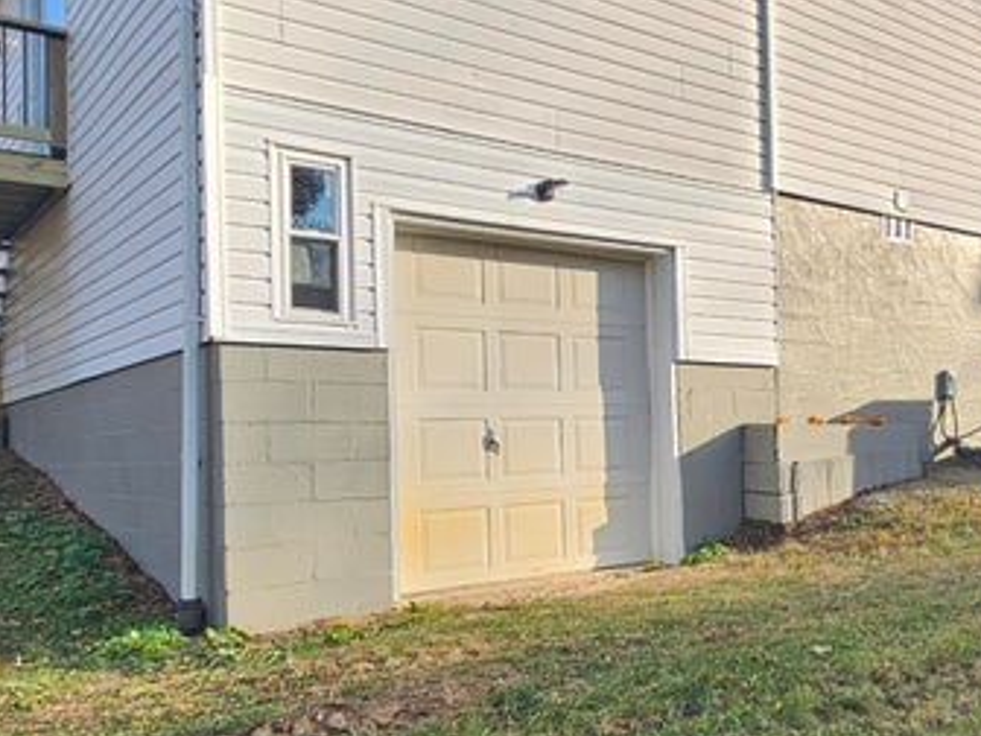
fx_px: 935
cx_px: 816
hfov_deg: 51.1
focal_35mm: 33
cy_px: 415
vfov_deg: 42.9
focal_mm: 2.2
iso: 50
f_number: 2.2
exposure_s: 1/370
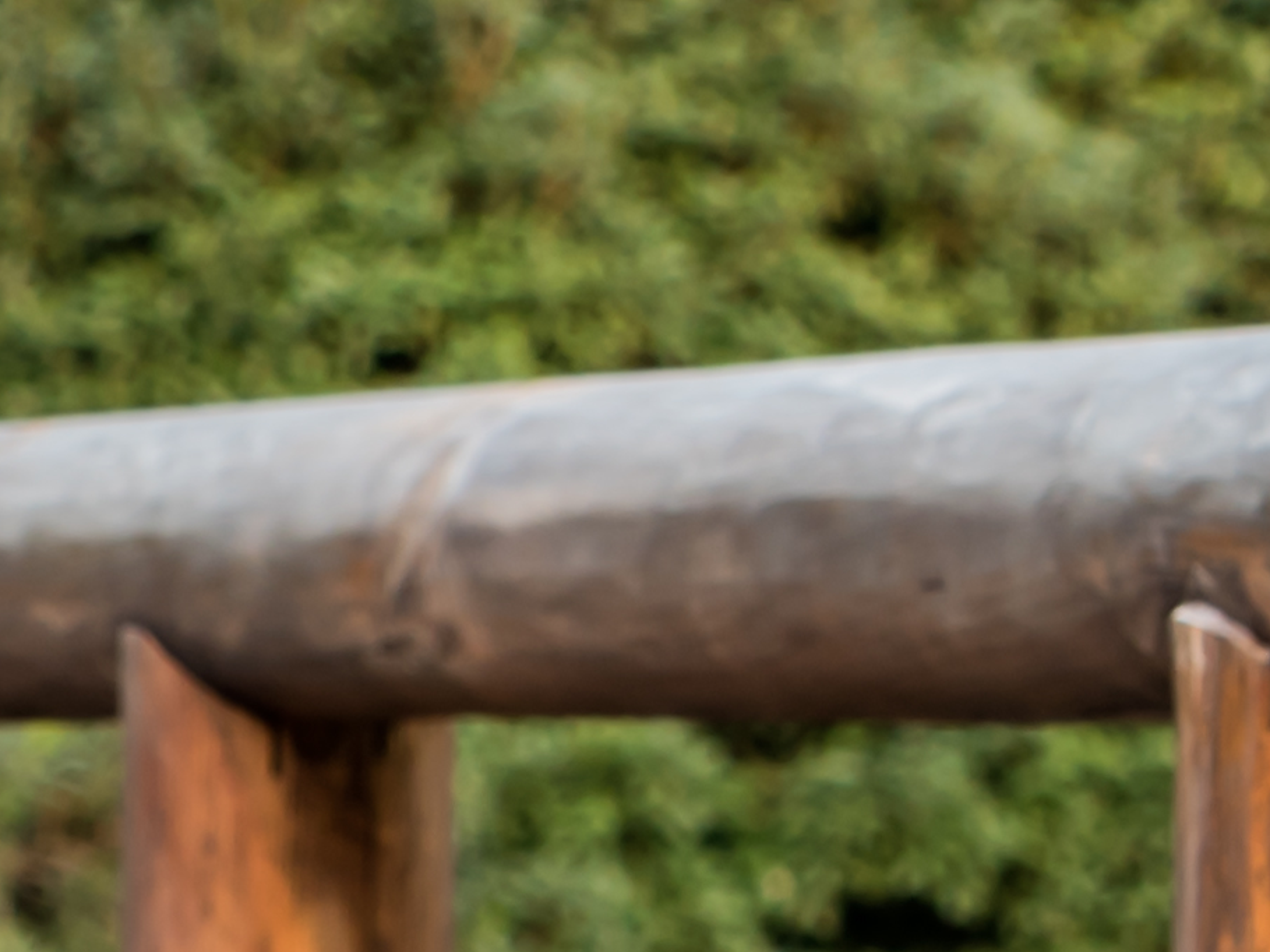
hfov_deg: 4.3
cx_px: -3705
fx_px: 15698
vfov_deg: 3.4
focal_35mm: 428
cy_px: 2010
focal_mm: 55
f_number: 8
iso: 80
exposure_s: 1/10
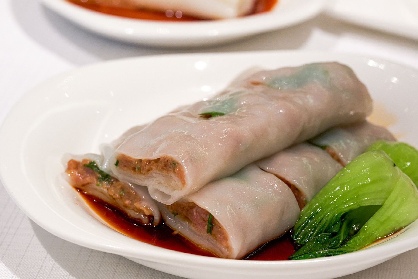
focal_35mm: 83
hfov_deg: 24.5
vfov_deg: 16.5
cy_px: 147
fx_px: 964
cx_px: 223
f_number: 8
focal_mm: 70
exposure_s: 1/80
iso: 2500
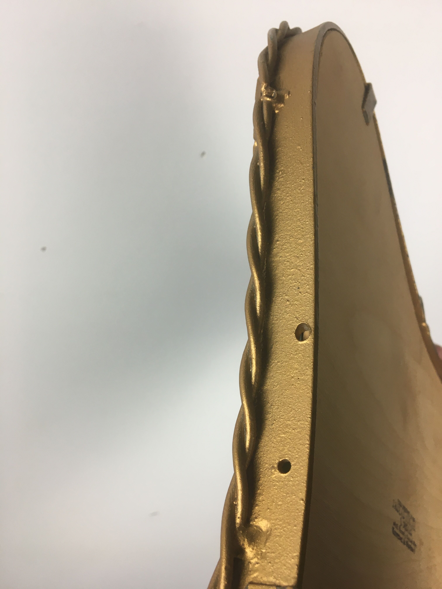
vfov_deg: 61.7
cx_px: 221
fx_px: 494
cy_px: 294
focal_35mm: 29
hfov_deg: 48.2
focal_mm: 4.15
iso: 32
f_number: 2.2
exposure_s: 1/33
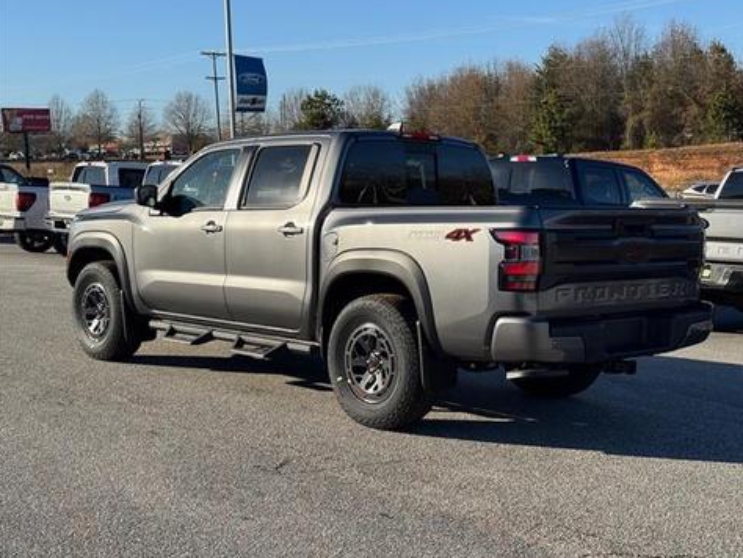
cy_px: 282
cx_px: 392
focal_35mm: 51
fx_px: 1095
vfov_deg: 28.6
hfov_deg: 37.5
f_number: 1.78
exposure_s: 1/3817
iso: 64
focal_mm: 6.76
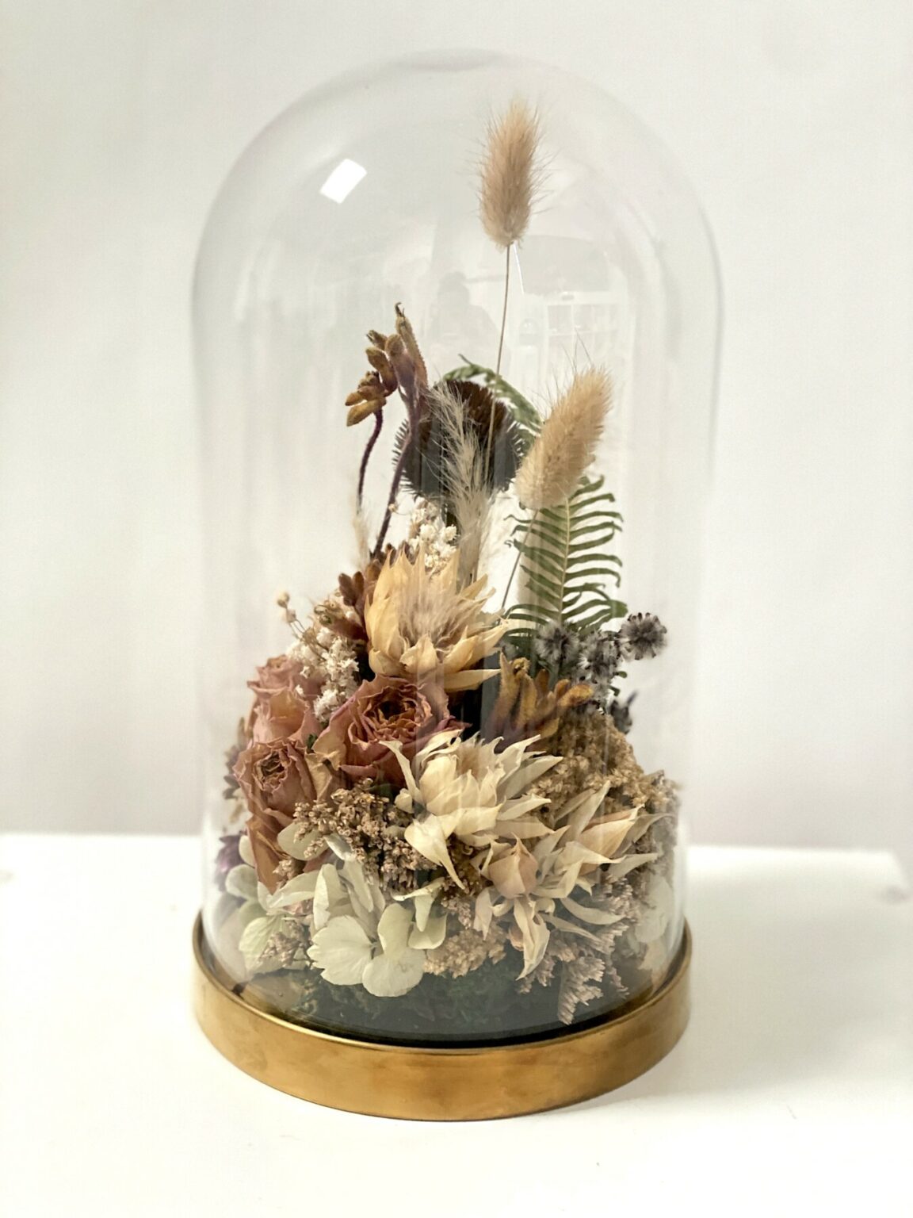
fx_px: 1829
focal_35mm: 52
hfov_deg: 28.0
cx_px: 456
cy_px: 609
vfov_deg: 36.8
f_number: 2
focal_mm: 6
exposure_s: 1/14
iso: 500
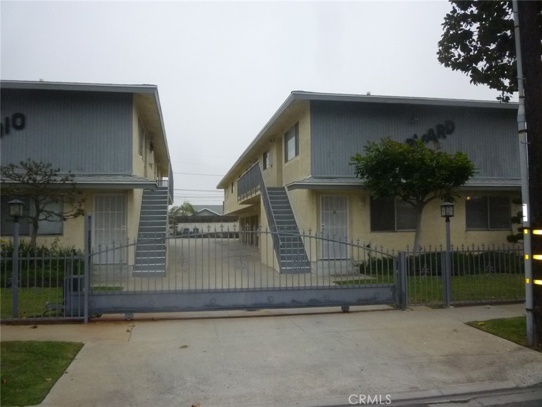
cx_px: 271
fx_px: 454
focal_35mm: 29
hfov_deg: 61.7
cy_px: 204
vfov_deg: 48.2
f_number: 5
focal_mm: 5.2
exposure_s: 1/800
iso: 400
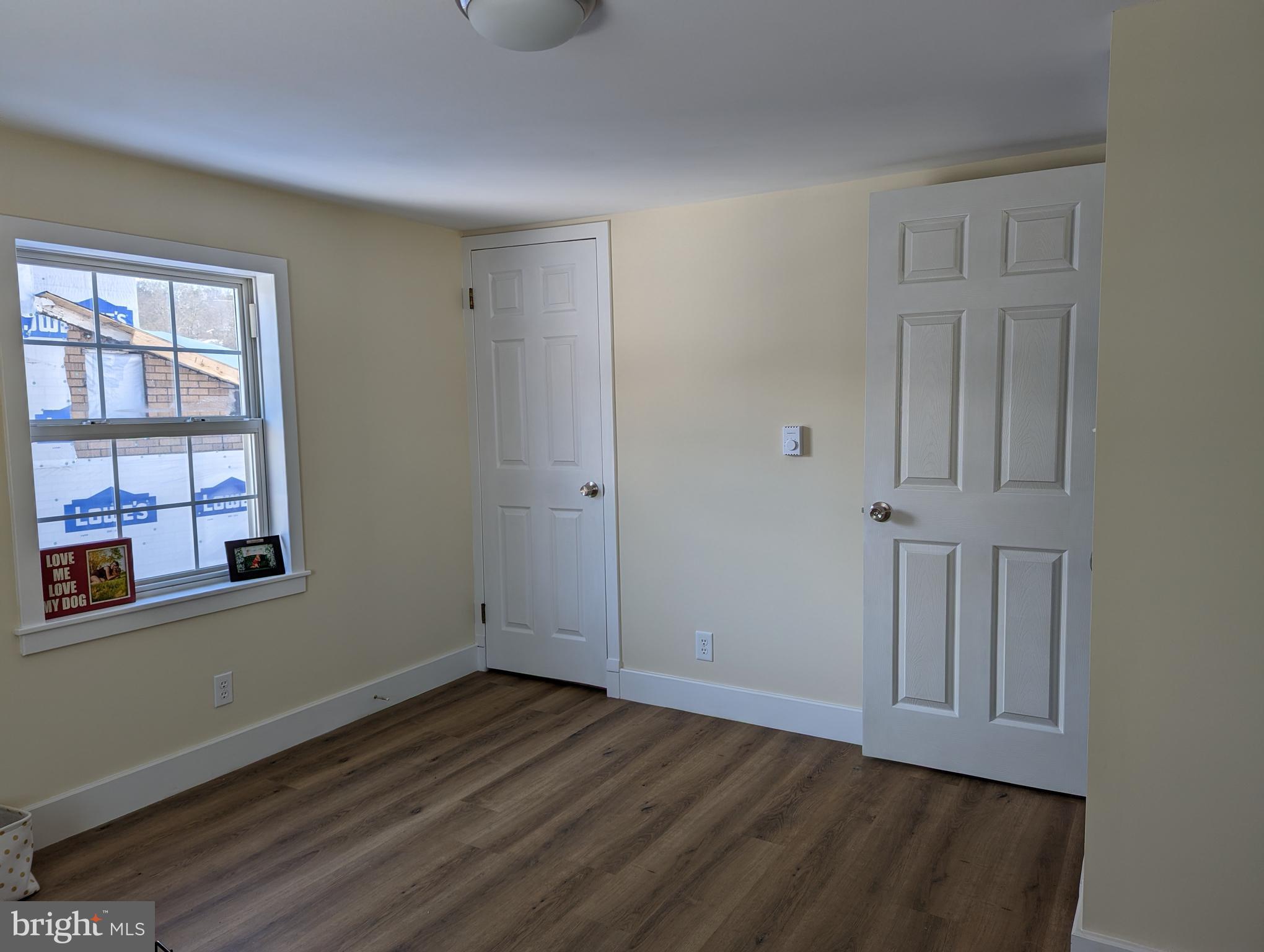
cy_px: 476
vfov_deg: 56.9
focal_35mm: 24
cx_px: 632
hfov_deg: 71.5
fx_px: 878
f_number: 1.85
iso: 41
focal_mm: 6.81
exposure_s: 1/253
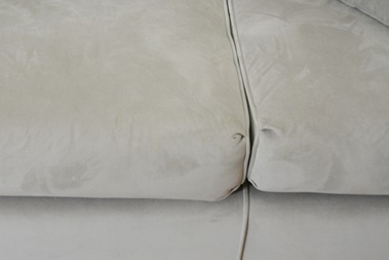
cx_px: 99
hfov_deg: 26.3
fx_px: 821
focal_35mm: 76
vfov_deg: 18.0
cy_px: 143
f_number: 4.8
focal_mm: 32
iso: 1800
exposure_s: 1/30
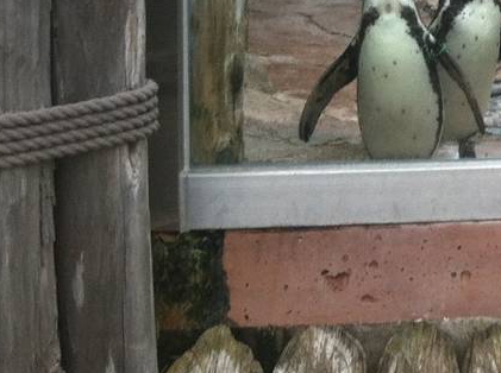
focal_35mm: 133
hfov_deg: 13.5
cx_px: 878
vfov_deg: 10.8
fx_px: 1921
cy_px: -130
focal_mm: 3.85
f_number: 2.8
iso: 80
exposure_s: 1/319
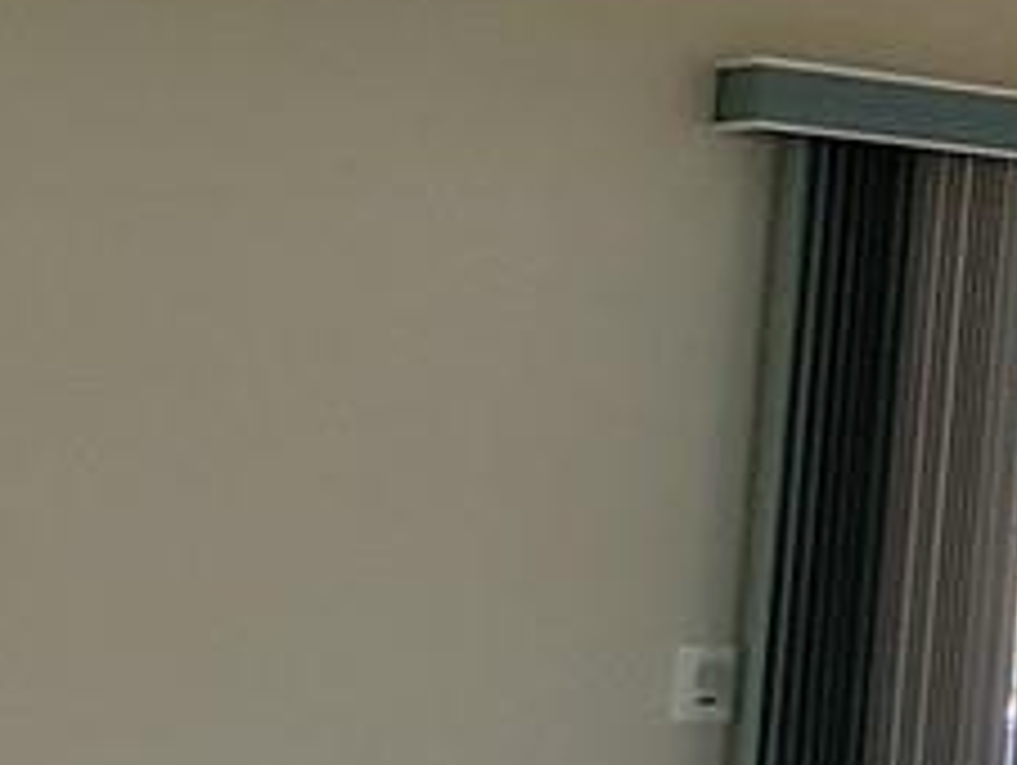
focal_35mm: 92
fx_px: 2706
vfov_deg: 16.1
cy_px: 472
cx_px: 3452
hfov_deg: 9.9
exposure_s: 1/60
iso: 125
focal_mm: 2.2
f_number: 2.2
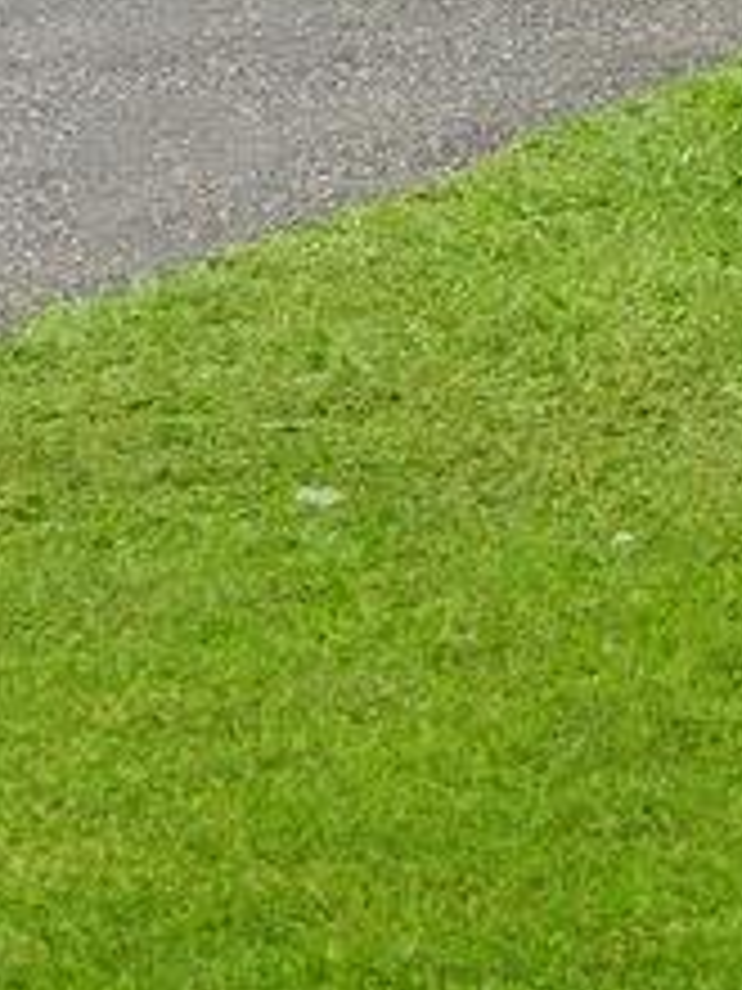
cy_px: -1006
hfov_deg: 6.6
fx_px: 4859
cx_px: 3139
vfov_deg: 10.6
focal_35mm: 170
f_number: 8
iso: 1600
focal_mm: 19
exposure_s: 1/500
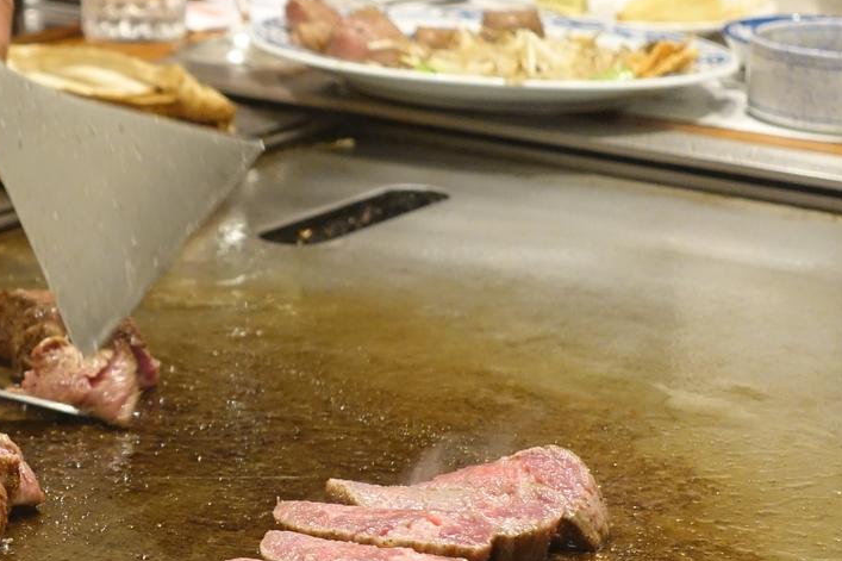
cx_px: -26
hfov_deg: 14.9
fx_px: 3157
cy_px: 268
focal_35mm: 135
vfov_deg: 10.2
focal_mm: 19.29
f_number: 2.8
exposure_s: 1/50
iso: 800
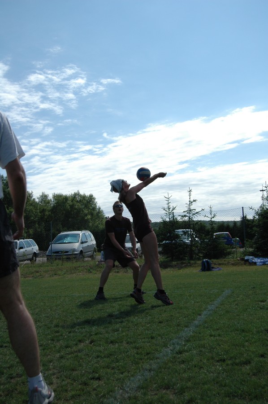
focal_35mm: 42
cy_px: 202
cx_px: 134
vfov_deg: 46.4
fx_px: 470
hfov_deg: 31.8
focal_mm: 28
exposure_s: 1/2000
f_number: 5
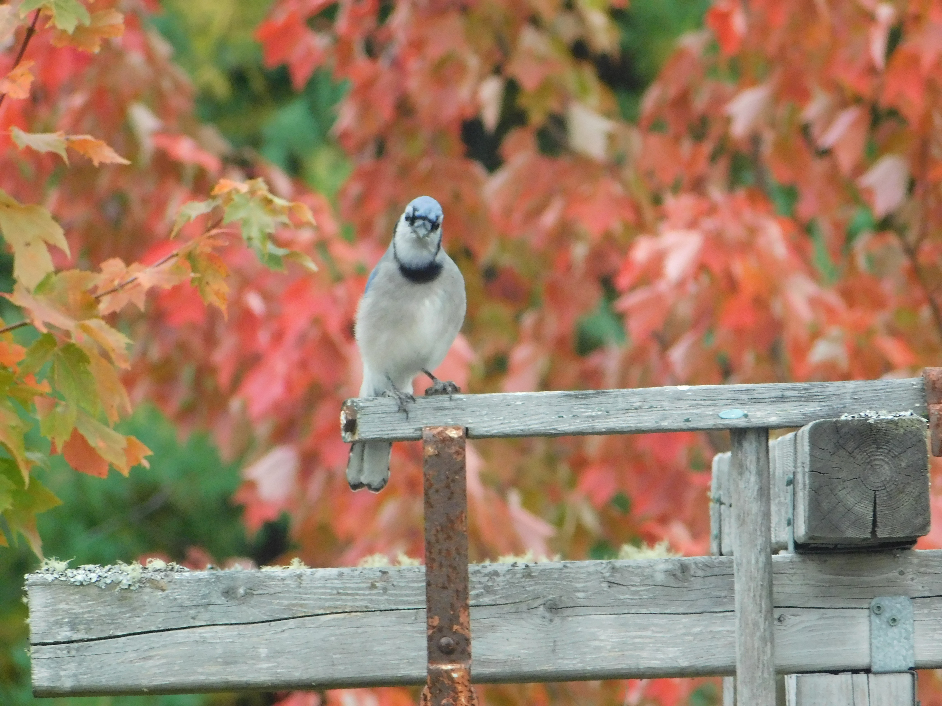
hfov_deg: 3.1
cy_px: 353
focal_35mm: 645
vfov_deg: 2.3
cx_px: 471
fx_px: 17552
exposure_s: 1/160
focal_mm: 114.5
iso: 640
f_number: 6.1
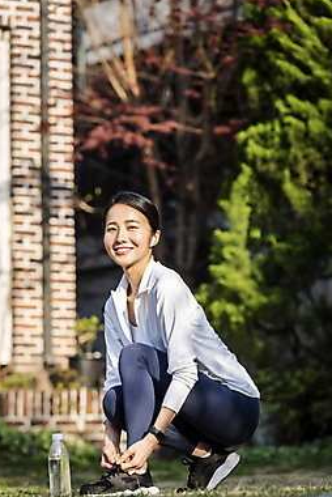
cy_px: 256
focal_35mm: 142
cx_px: 161
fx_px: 1961
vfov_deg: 14.4
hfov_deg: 9.7
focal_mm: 135
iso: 160
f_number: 4
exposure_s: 1/1000
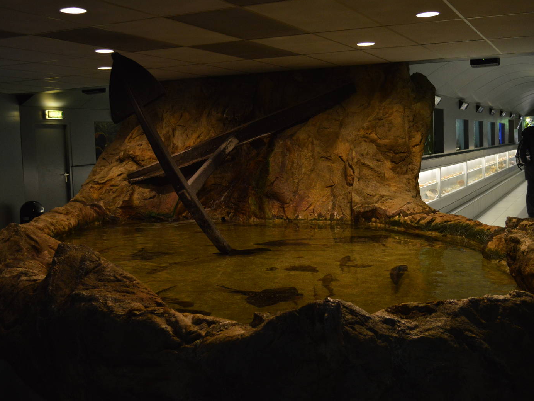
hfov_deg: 46.7
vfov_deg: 36.0
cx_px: 300
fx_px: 617
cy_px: 198
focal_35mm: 40
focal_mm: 24
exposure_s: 1/60
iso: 800
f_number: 4
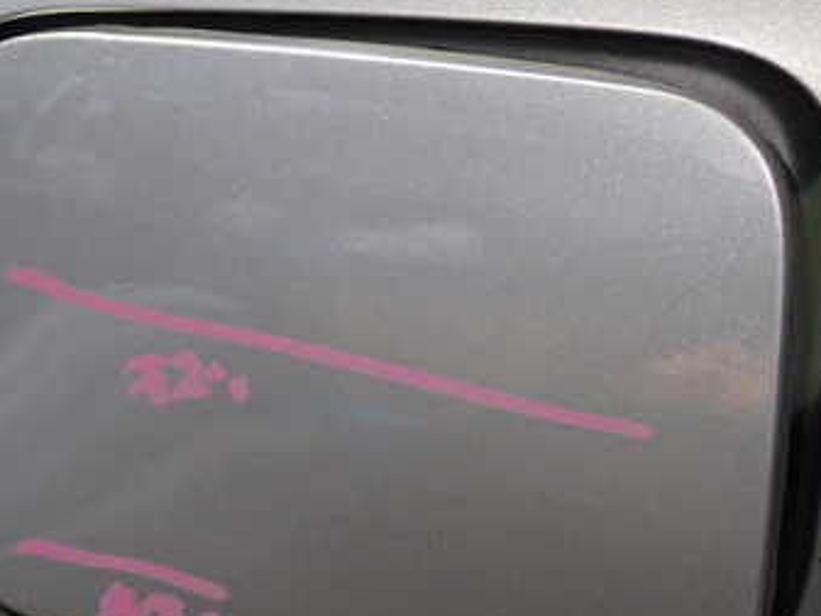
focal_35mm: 84
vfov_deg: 17.5
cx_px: 340
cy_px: 396
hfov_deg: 23.3
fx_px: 1992
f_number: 3.1
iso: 400
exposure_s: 1/50
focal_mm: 8.4
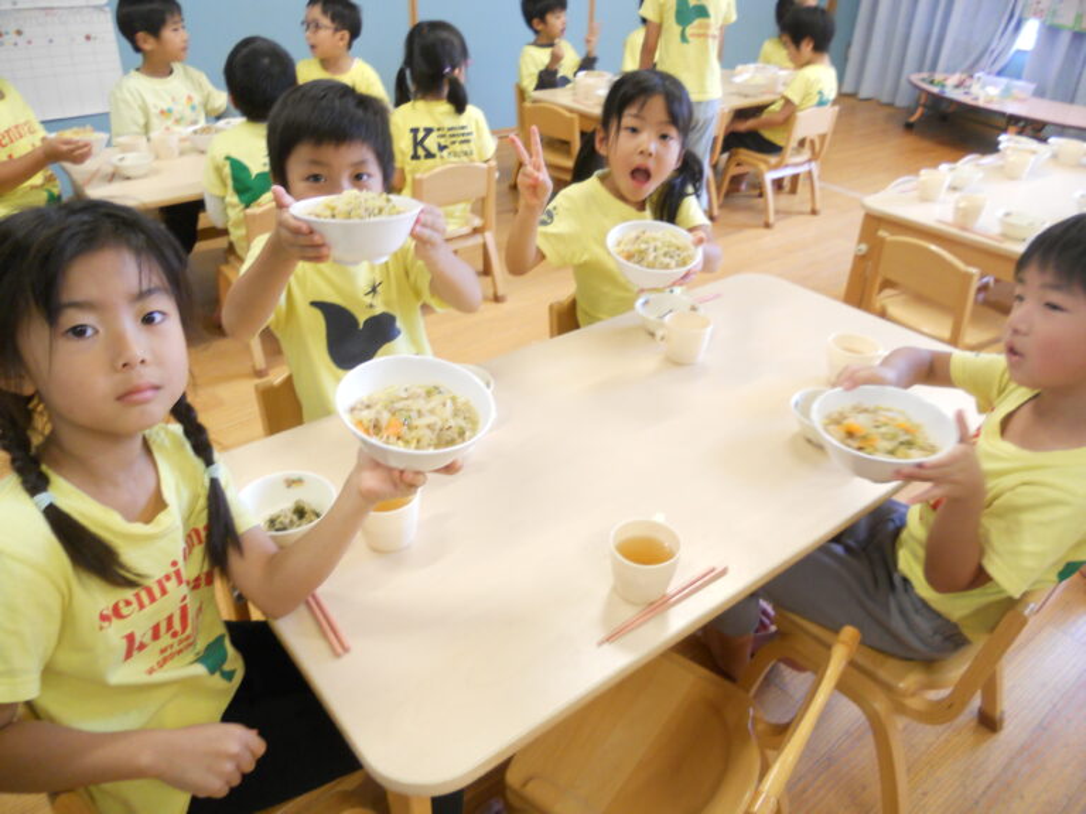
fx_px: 847
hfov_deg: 65.3
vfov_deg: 51.4
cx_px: 543
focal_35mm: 27
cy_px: 407
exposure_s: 1/30
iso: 250
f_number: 3.2
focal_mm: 4.9
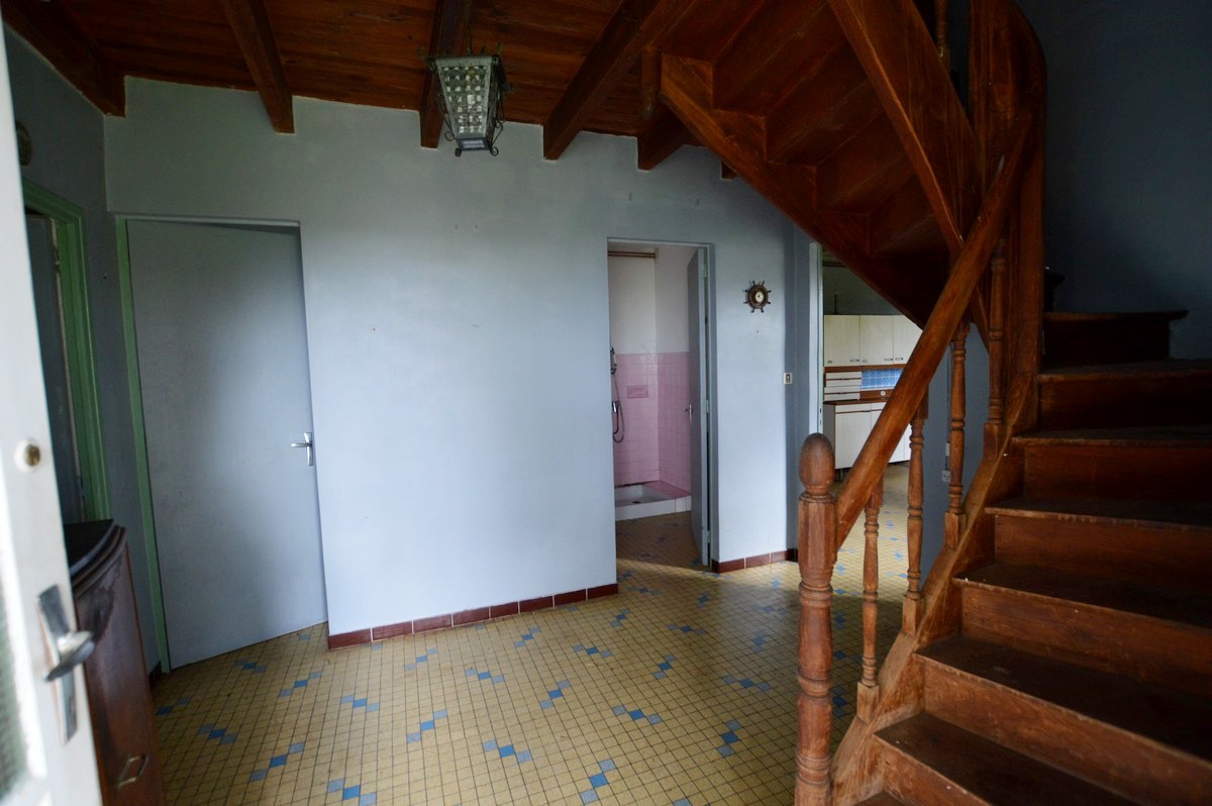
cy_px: 403
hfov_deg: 100.4
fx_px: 505
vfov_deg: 77.2
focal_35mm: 15
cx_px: 606
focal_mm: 10
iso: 640
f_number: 3.5
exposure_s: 1/60
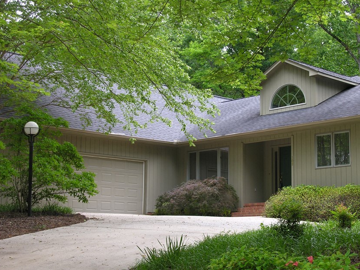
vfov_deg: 22.9
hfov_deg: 30.2
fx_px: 666
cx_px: 215
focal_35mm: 64
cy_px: 155
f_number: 4.1
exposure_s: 1/63
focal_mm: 13.2
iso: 50
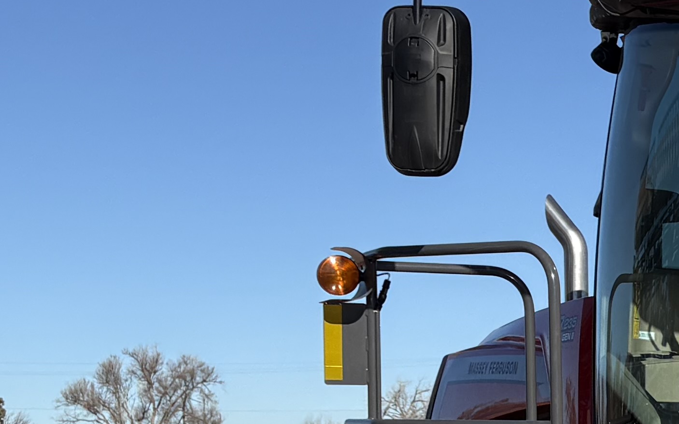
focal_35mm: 112
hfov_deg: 16.4
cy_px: 565
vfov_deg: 11.4
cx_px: 1124
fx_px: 2072
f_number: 1.6
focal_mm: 5.96
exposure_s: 1/4065
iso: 50
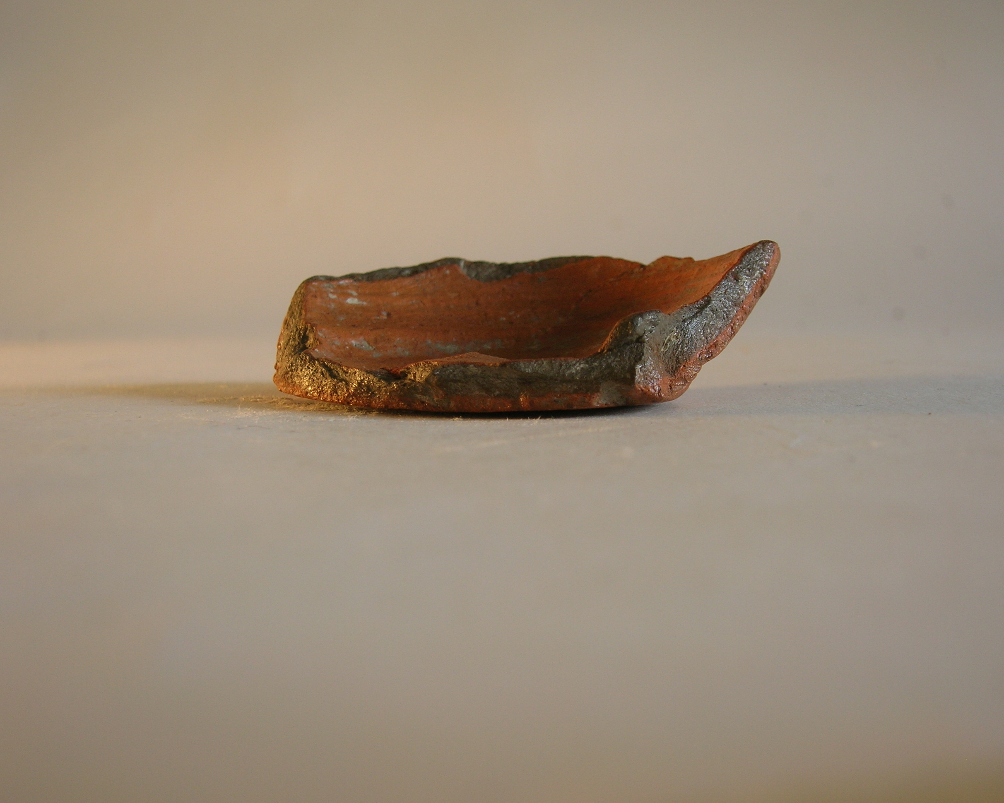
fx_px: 1426
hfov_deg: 38.8
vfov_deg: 31.5
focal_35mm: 48
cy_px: 401
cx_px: 533
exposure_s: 1/11.4
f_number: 3.2
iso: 50
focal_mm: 7.7
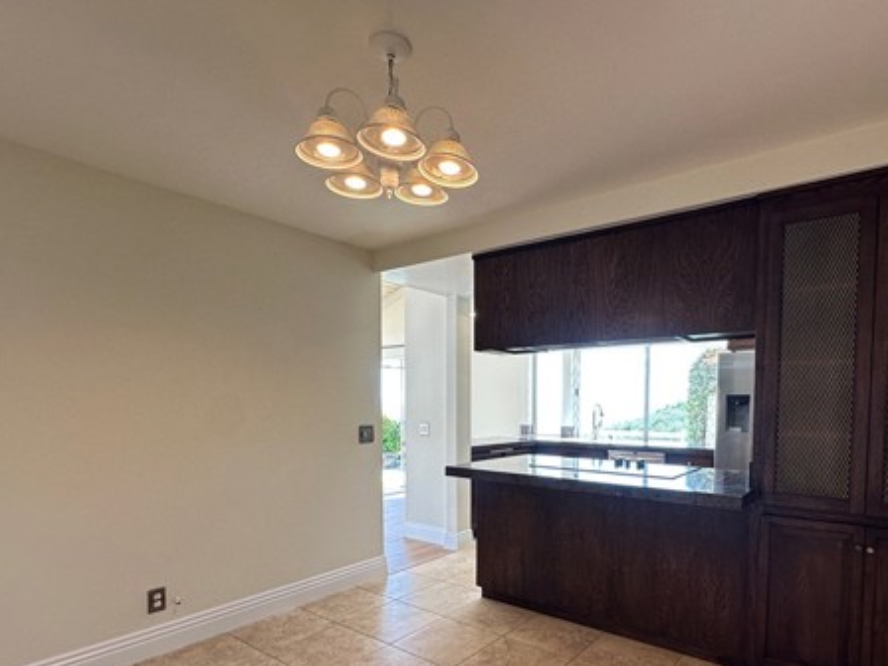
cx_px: 511
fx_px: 513
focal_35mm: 20
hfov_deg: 81.2
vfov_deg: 64.6
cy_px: 434
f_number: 2.2
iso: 160
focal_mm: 2.22
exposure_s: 1/120
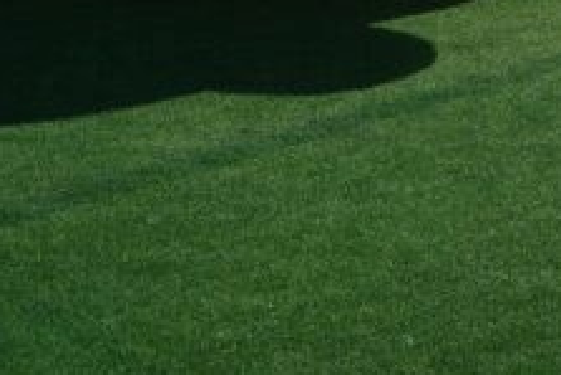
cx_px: 596
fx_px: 1715
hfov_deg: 18.0
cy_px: -449
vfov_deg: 11.0
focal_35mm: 110
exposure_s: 1/320
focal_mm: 16
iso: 100
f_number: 10
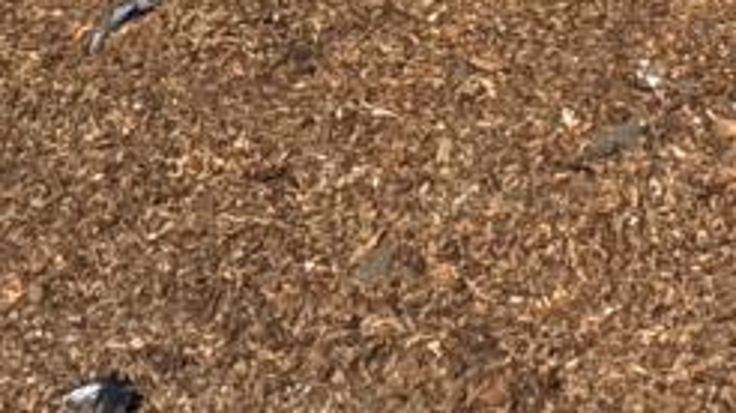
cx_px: 880
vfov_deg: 8.1
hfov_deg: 21.3
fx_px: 1814
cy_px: -1208
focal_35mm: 93
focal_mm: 2.22
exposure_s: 1/3106
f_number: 2.2
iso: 50
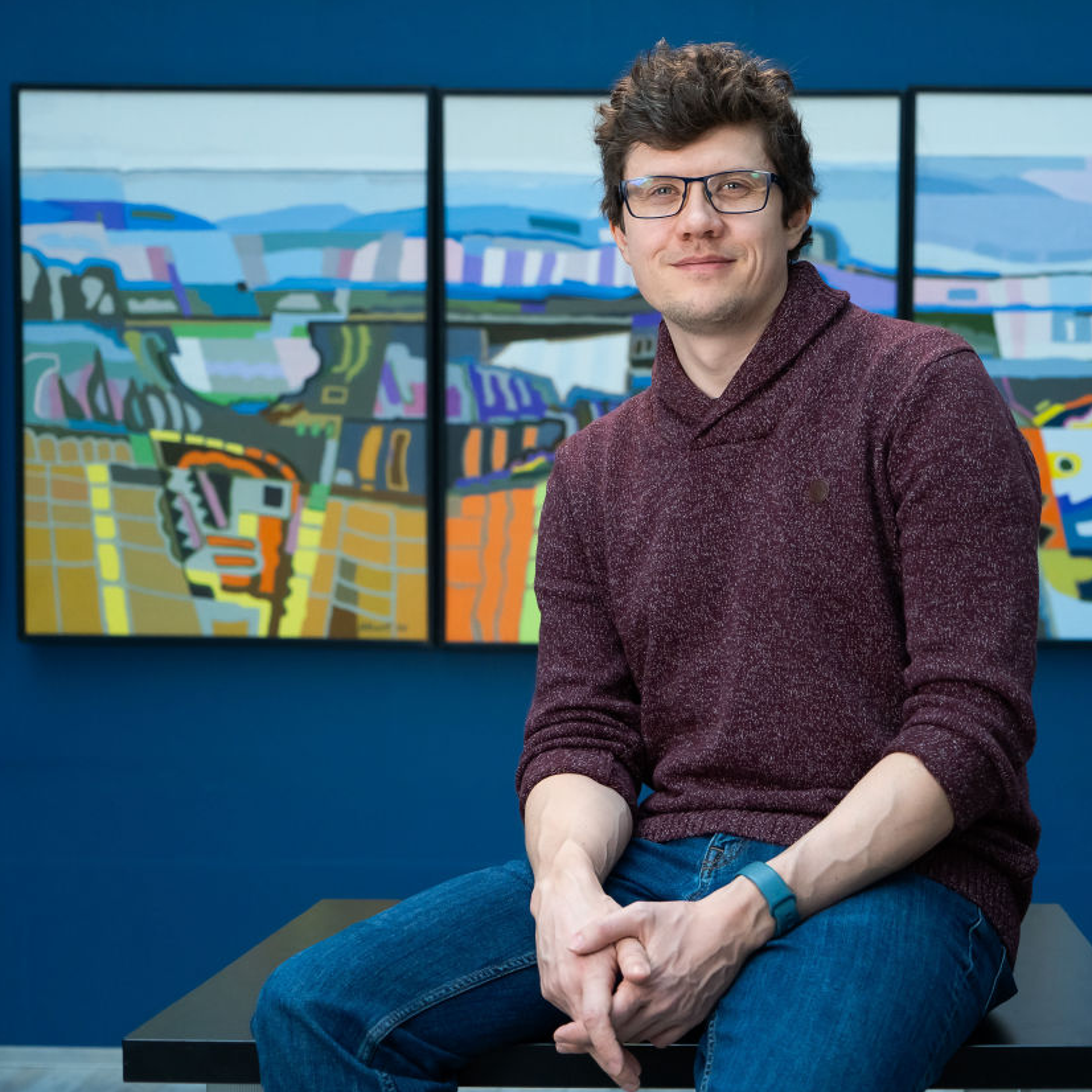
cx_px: 709
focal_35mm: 62
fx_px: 2213
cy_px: 548
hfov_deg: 27.6
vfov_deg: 27.7
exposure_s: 1/200
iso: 1250
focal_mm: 48
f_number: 4
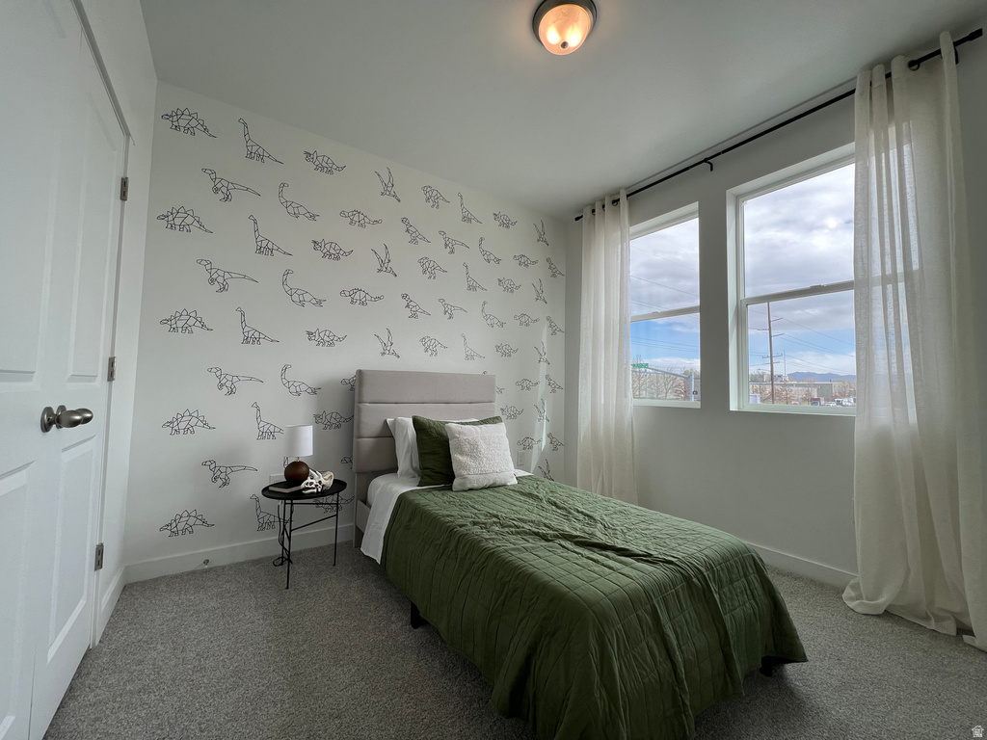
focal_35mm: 13
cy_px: 370
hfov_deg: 106.2
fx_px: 371
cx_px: 494
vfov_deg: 89.9
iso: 32
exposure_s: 1/300
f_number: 1.8
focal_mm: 1.57
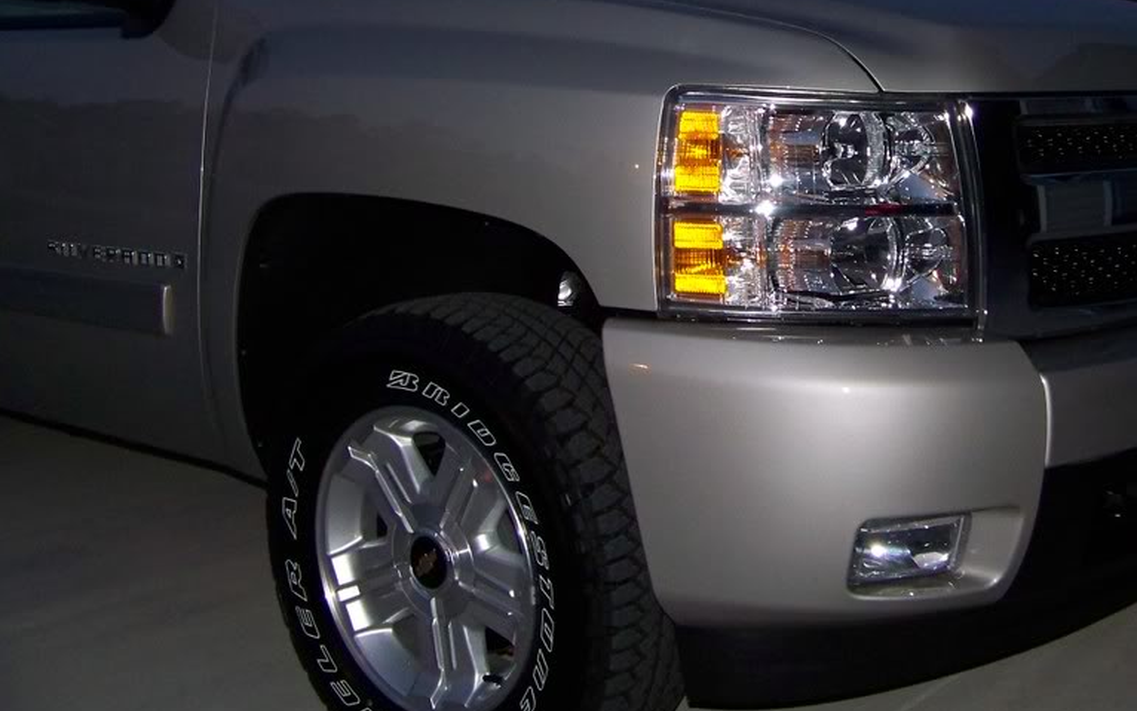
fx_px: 1581
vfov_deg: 25.2
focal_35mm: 51
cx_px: 723
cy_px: 221
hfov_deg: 39.3
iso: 200
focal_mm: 5.85
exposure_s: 1/30
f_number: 2.8
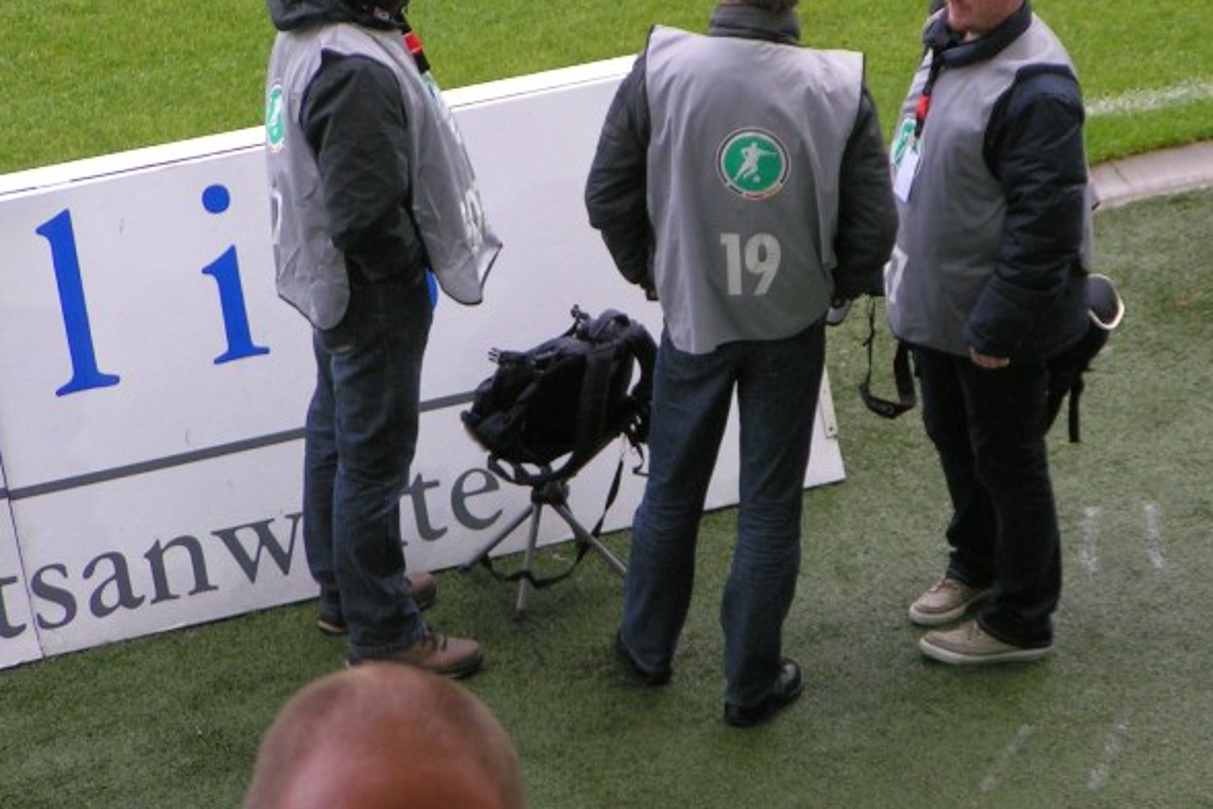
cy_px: 342
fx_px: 8189
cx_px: 708
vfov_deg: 5.7
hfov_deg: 8.5
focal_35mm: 243
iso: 100
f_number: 3.5
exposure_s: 1/200
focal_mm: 26.3
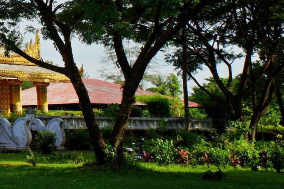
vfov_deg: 14.3
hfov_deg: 19.6
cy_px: -53
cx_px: -128
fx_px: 726
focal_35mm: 92
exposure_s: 1/125
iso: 100
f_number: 13
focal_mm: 30
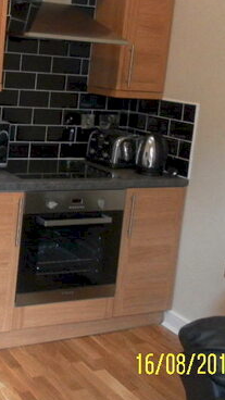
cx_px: -10
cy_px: 142
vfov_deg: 35.7
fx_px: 615
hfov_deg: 20.0
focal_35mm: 58
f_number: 3.2
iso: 400
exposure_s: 1/13
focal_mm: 4.9
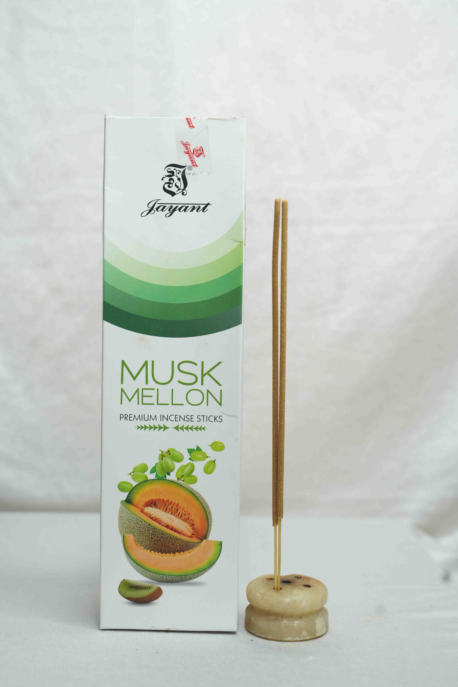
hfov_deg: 24.2
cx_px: 229
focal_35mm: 56
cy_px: 344
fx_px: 1069
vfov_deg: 35.6
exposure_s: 1/100
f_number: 5.6
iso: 640
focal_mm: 56
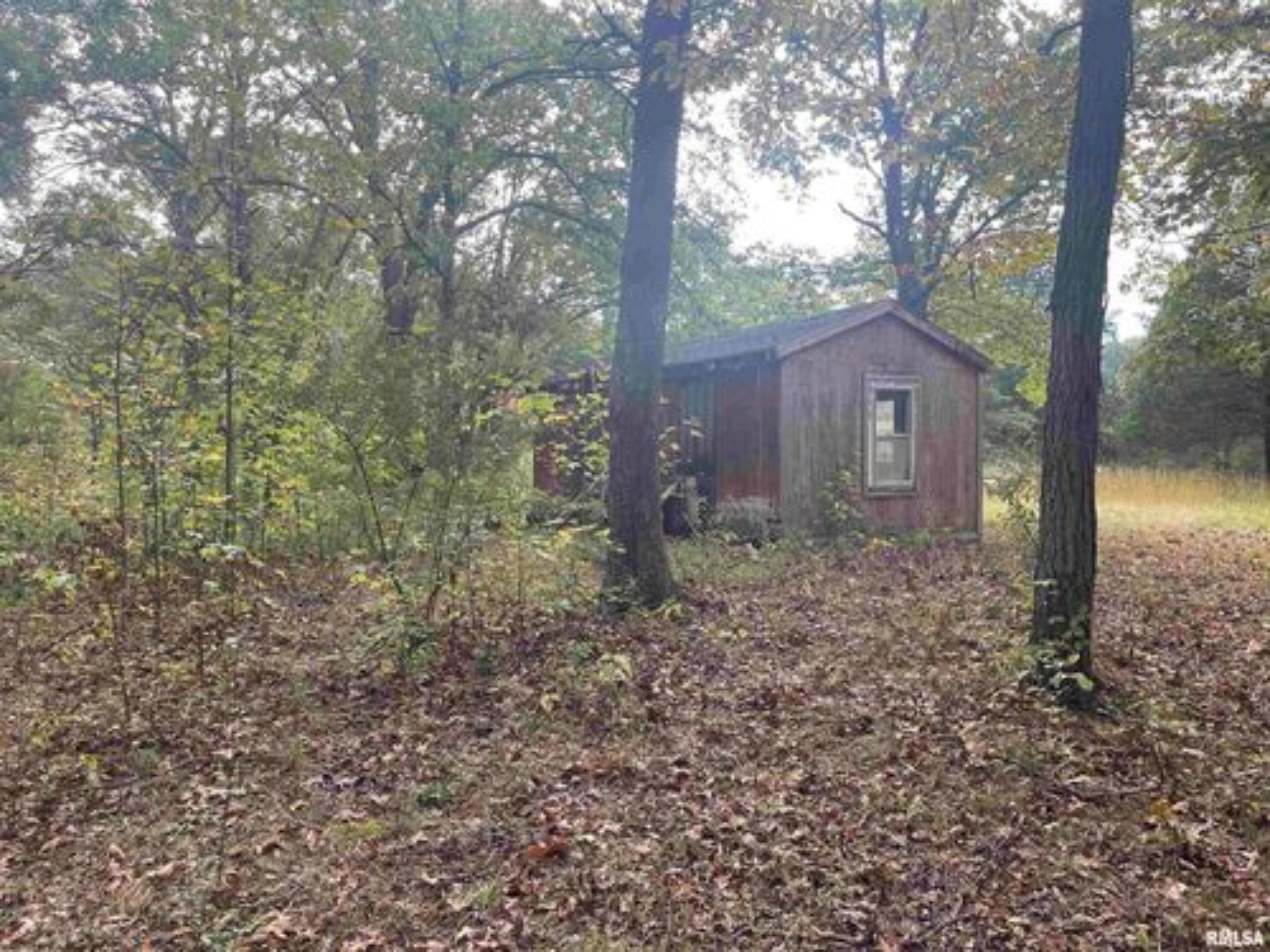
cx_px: 635
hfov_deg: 67.3
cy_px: 476
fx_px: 954
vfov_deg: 53.1
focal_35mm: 26
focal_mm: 5.1
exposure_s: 1/121
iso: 64
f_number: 1.6
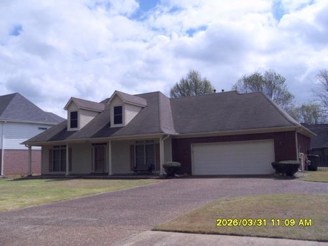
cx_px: 164
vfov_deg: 40.7
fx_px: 332
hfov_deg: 52.6
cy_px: 123
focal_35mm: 35
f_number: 8.2
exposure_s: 1/350
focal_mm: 6.3
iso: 80
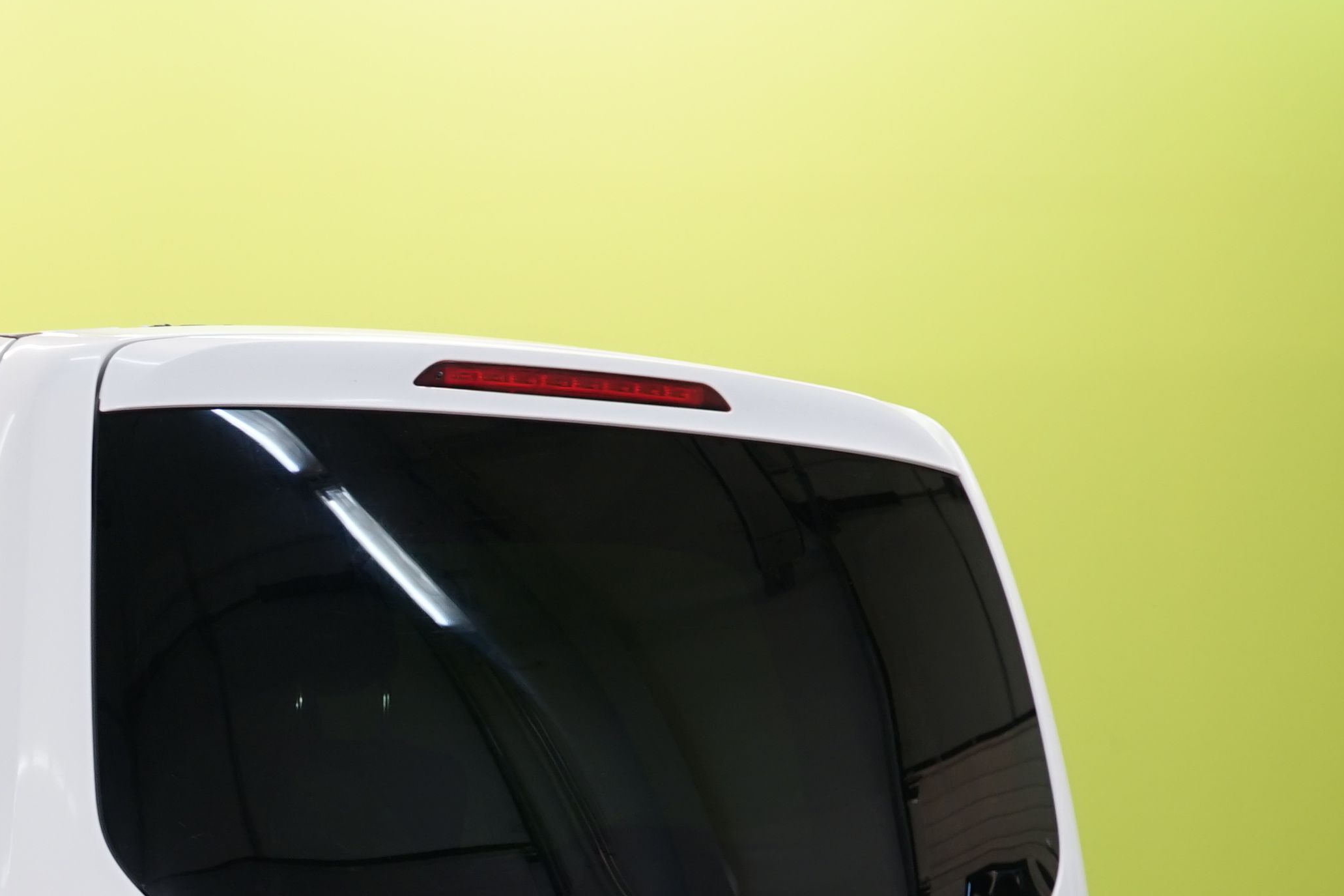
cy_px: 1037
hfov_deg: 12.5
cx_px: -332
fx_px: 5972
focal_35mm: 160
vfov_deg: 8.5
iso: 400
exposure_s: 1/25
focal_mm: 55
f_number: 5.6
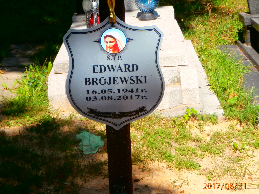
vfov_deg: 15.9
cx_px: 123
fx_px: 696
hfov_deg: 21.1
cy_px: 103
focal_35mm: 93
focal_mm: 15.16
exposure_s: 1/320
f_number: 5
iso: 100
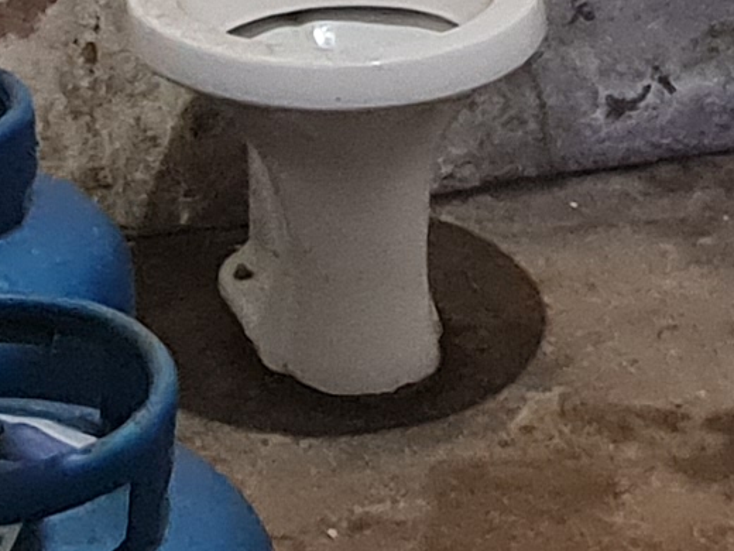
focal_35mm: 100
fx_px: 2120
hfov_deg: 19.2
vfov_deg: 14.4
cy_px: -99
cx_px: 700
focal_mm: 2.2
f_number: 2.2
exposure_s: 1/24
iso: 640
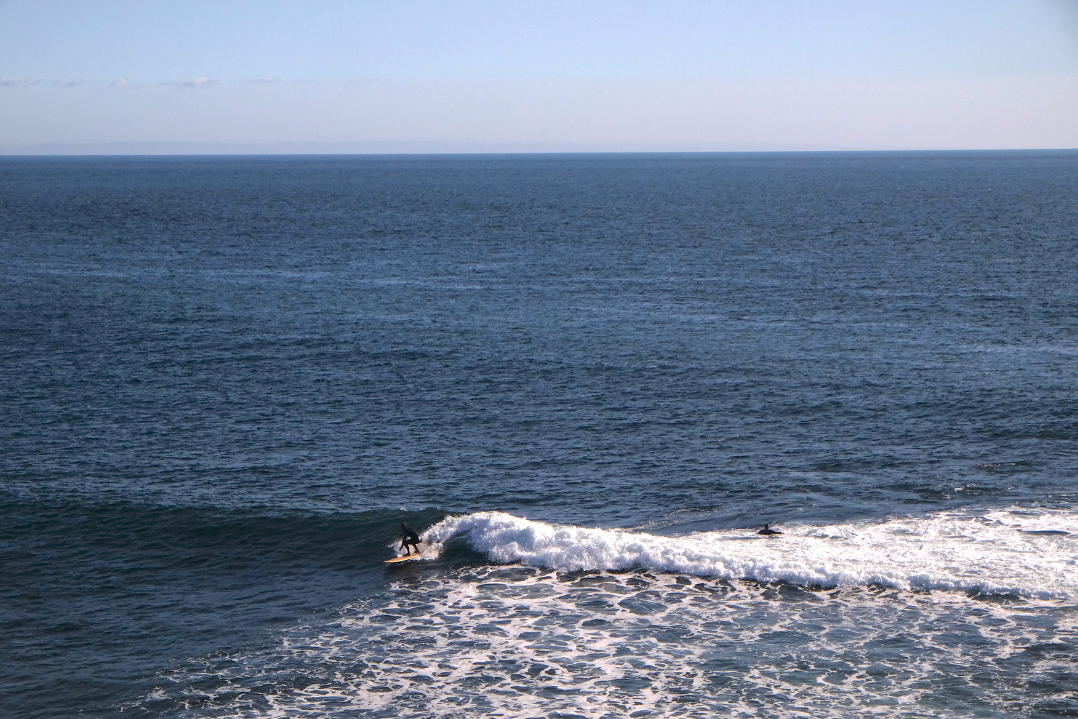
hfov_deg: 24.5
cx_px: 539
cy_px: 360
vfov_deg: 16.5
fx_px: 2485
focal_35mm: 83
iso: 800
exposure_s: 1/1000
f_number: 13
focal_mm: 55
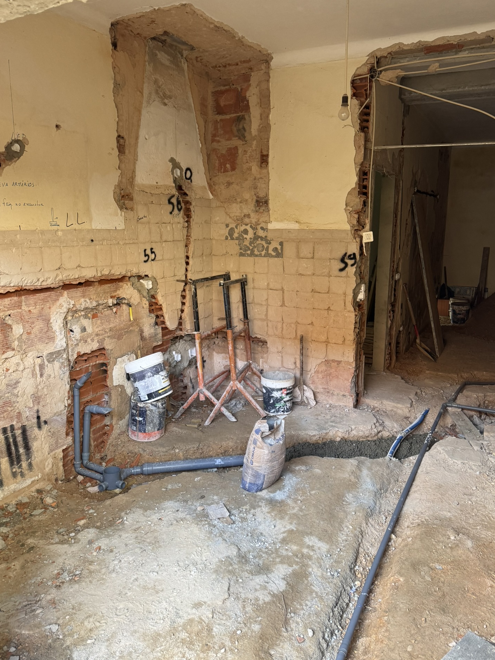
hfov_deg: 53.0
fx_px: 496
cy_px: 320
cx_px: 265
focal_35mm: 26
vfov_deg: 67.3
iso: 200
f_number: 1.78
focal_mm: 6.76
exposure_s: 1/106
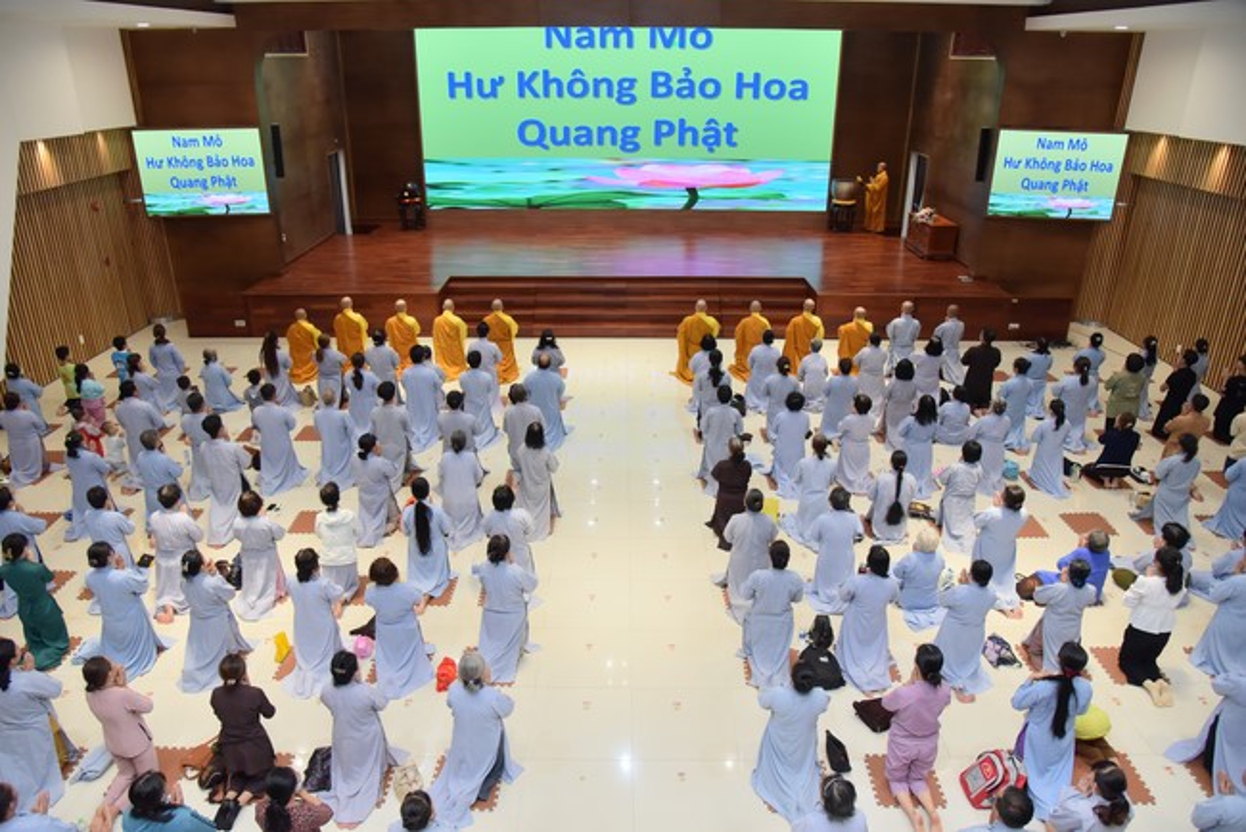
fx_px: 831
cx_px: 623
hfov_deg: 73.7
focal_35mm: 24
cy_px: 416
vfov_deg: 53.2
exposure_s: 1/160
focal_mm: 24
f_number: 5
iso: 1600
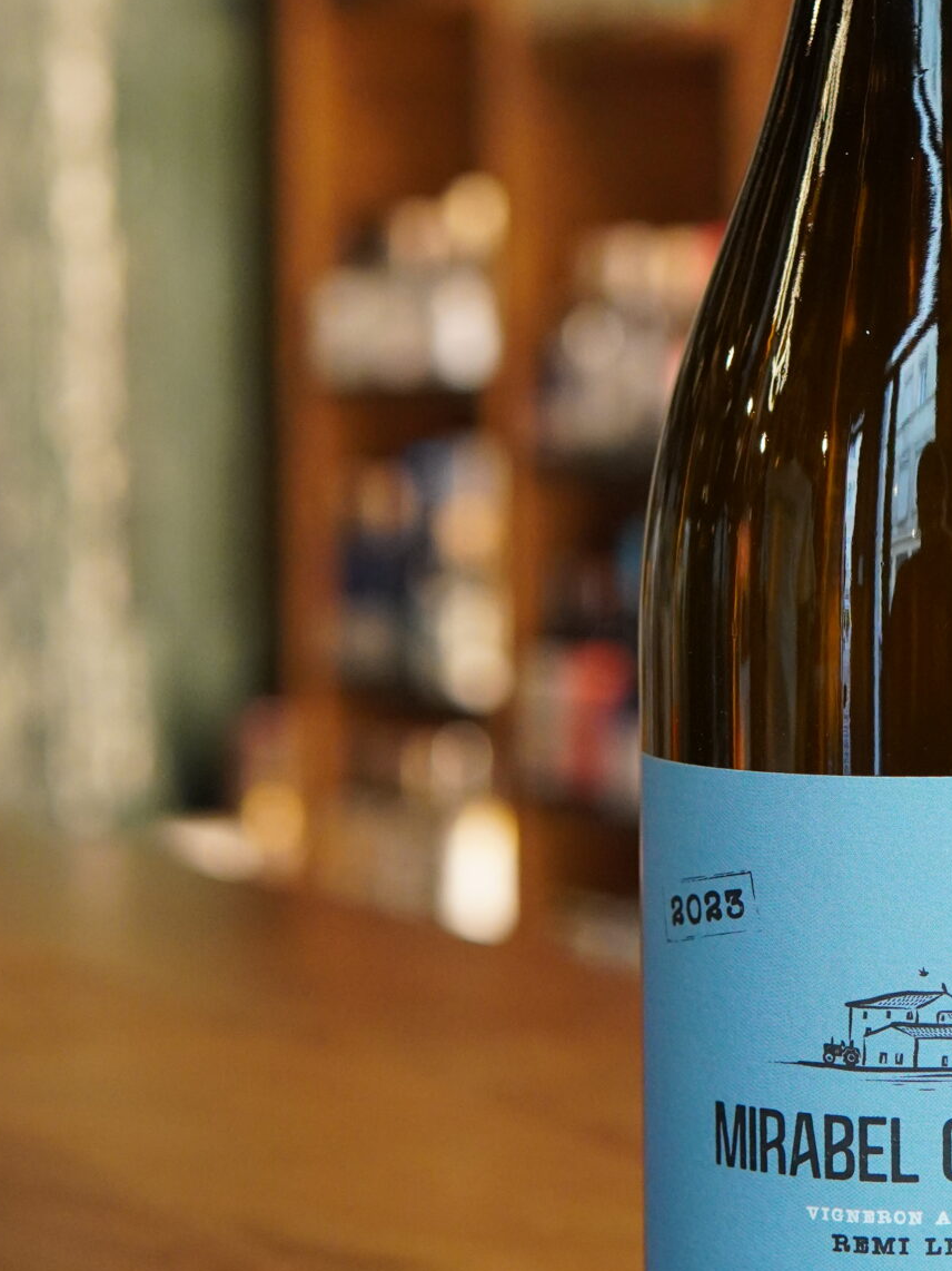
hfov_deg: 15.0
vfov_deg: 20.2
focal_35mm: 97
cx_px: 935
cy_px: 431
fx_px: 3558
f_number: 3.2
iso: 1600
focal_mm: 30
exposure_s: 1/160
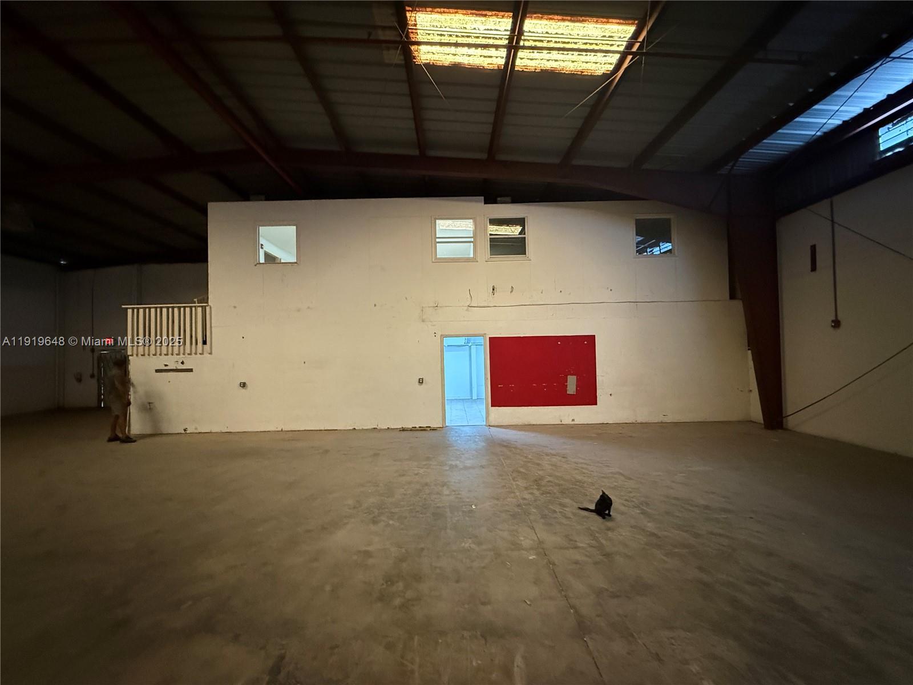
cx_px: 456
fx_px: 369
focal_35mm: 14
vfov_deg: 85.7
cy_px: 342
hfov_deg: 102.1
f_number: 2.2
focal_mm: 2.22
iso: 1000
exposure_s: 1/60
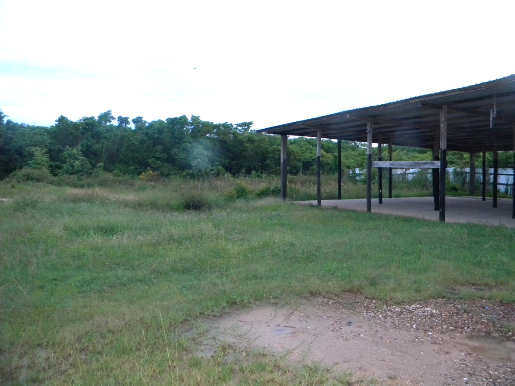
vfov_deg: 49.7
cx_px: 258
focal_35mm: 28
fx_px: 417
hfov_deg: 63.4
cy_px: 193
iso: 497
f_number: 3.5
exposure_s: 1/26
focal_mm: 5
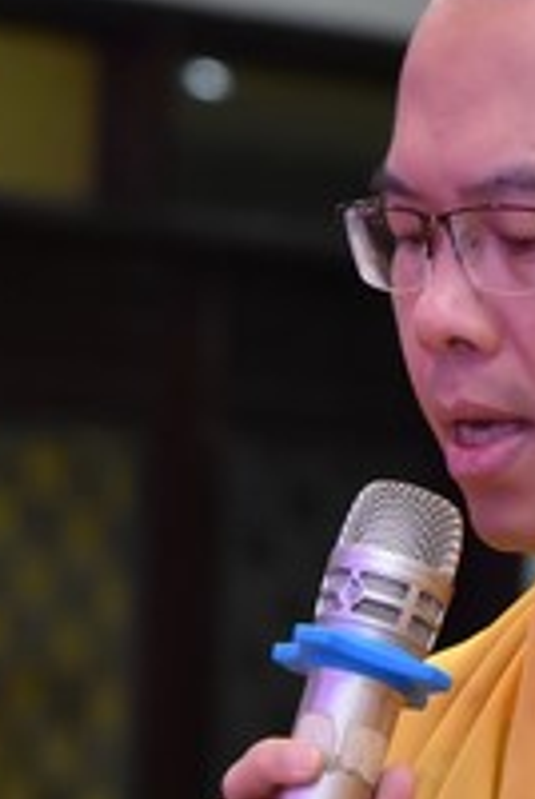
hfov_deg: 3.5
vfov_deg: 5.3
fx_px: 8663
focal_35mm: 390
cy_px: 995
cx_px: 551
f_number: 5.6
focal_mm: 120
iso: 2500
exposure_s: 1/125
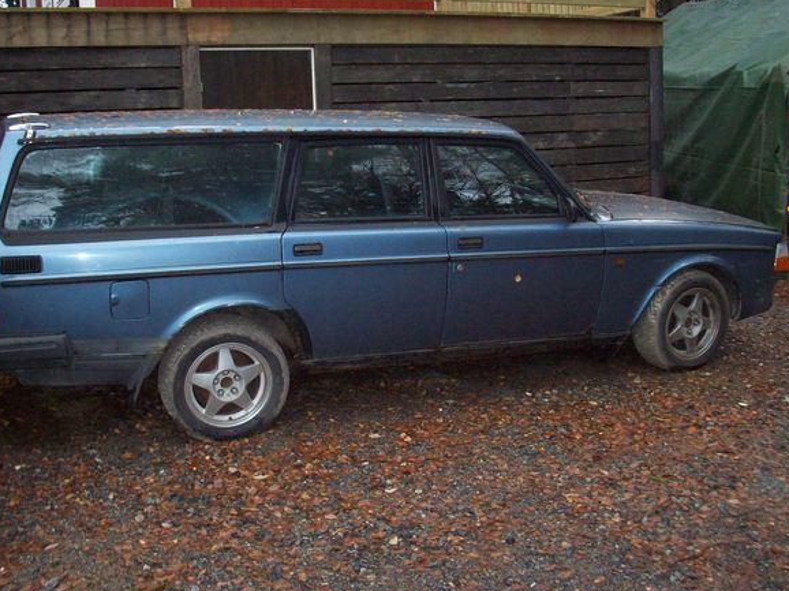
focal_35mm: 41
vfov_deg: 35.1
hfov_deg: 45.7
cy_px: 302
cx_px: 359
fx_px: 934
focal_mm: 6.2
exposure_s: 1/64
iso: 200
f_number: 2.8
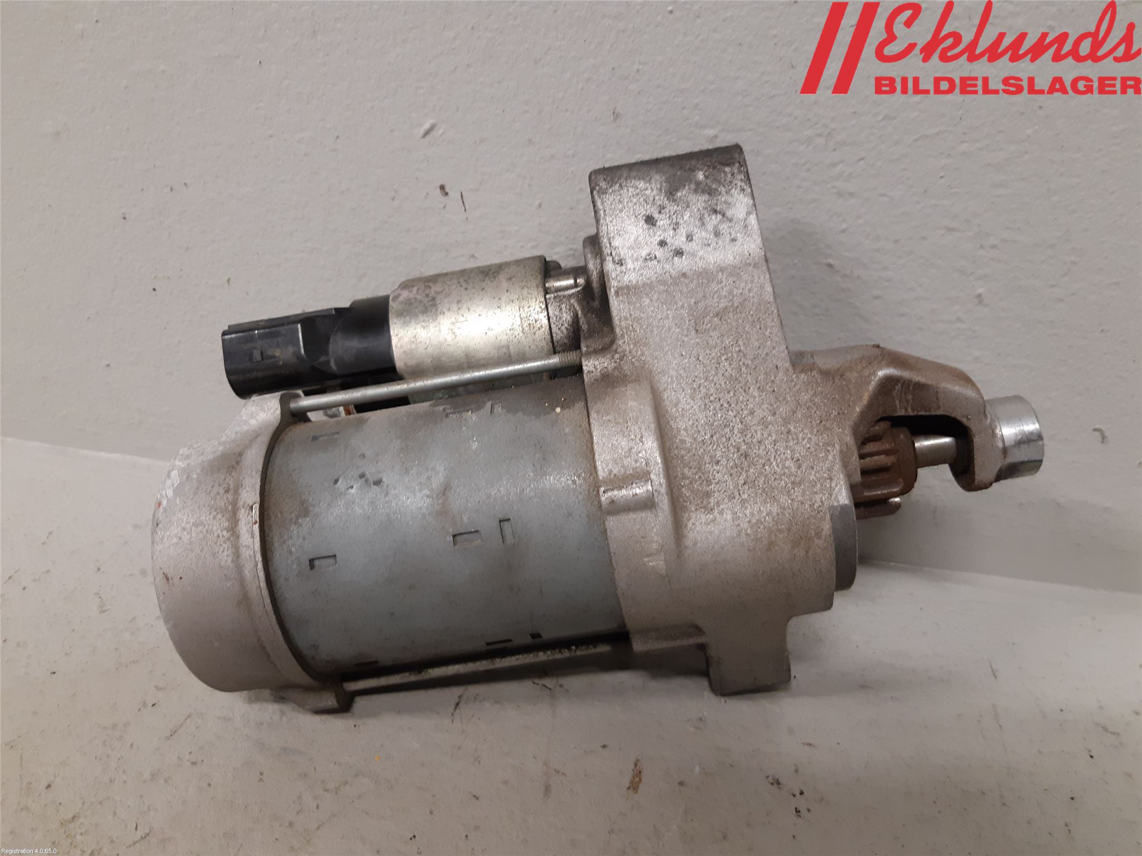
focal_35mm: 26
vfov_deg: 53.1
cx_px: 571
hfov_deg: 67.3
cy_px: 428
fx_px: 858
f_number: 1.7
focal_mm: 3.93
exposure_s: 1/50
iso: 200
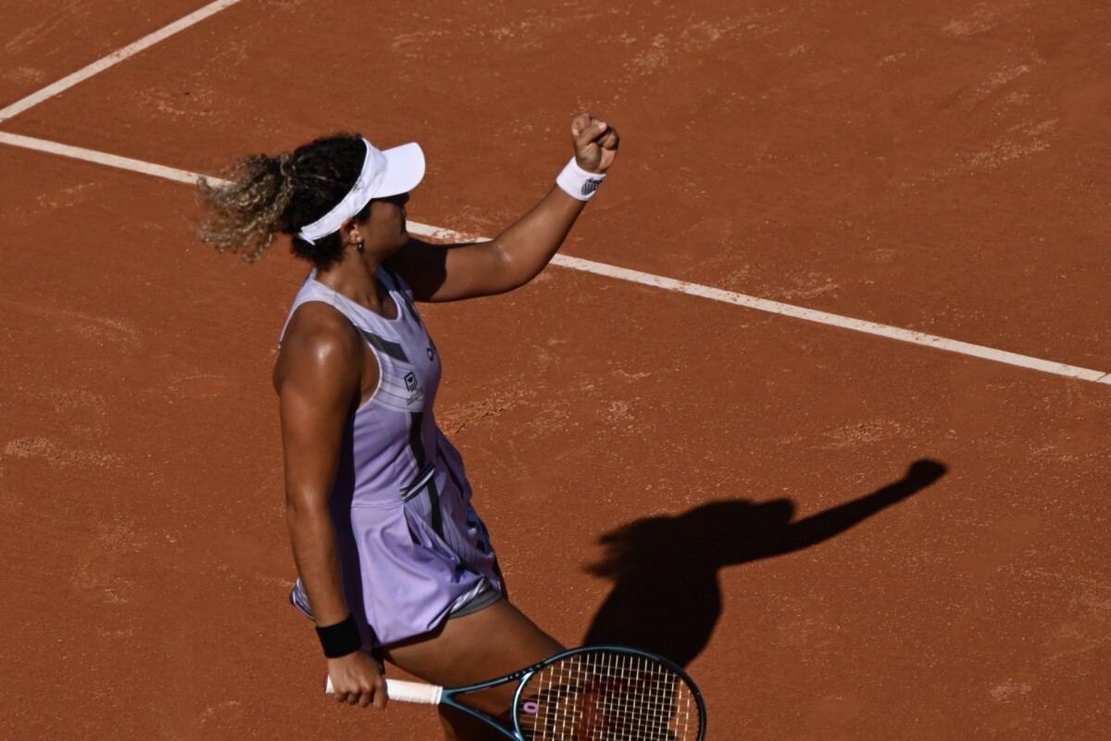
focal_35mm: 155
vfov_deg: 8.9
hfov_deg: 13.2
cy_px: 370
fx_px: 4783
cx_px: 556
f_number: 3.5
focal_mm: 155
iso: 100
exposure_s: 1/3200
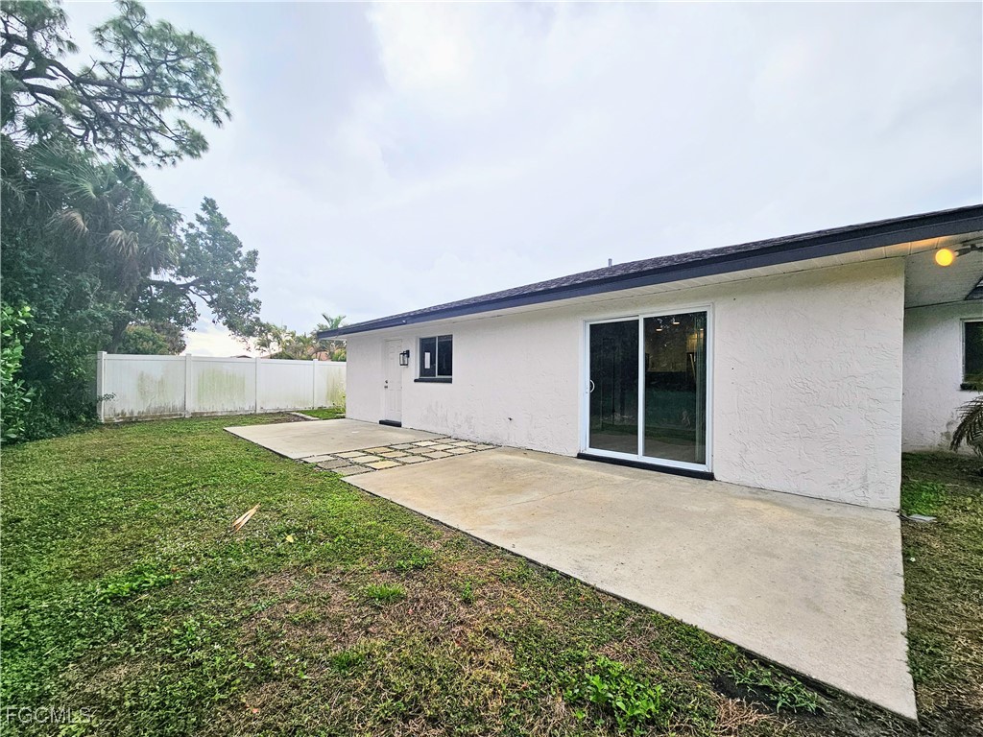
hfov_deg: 106.2
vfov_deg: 89.9
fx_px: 369
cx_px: 492
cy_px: 368
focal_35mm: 13
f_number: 2.2
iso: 50
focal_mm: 2.2
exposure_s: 1/1293
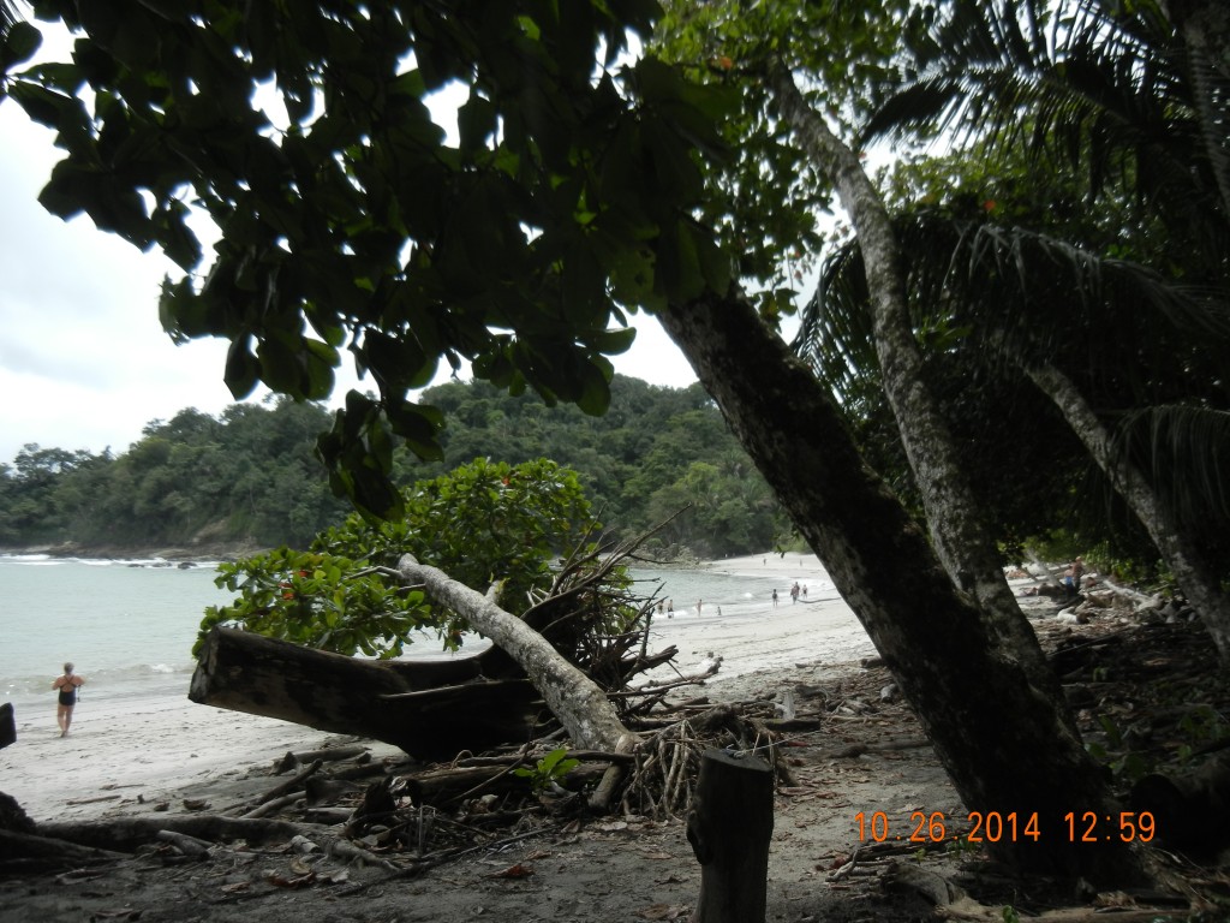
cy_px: 462
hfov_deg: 60.0
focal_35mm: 30
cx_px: 615
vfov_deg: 46.8
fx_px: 1066
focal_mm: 5.4
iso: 160
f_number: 7
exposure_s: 1/364
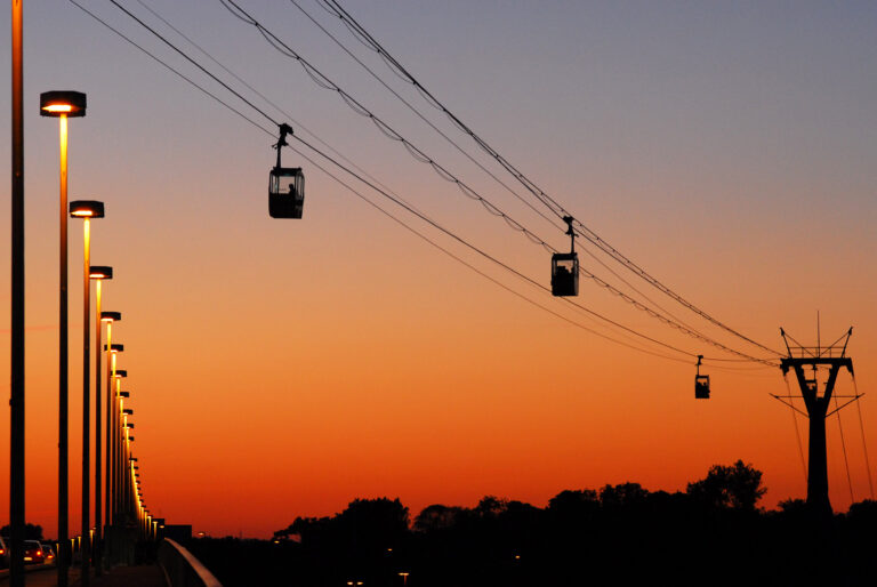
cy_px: 294
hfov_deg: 13.0
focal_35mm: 158
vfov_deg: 8.7
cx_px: 438
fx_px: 3841
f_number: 4
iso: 800
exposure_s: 1/60
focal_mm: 105
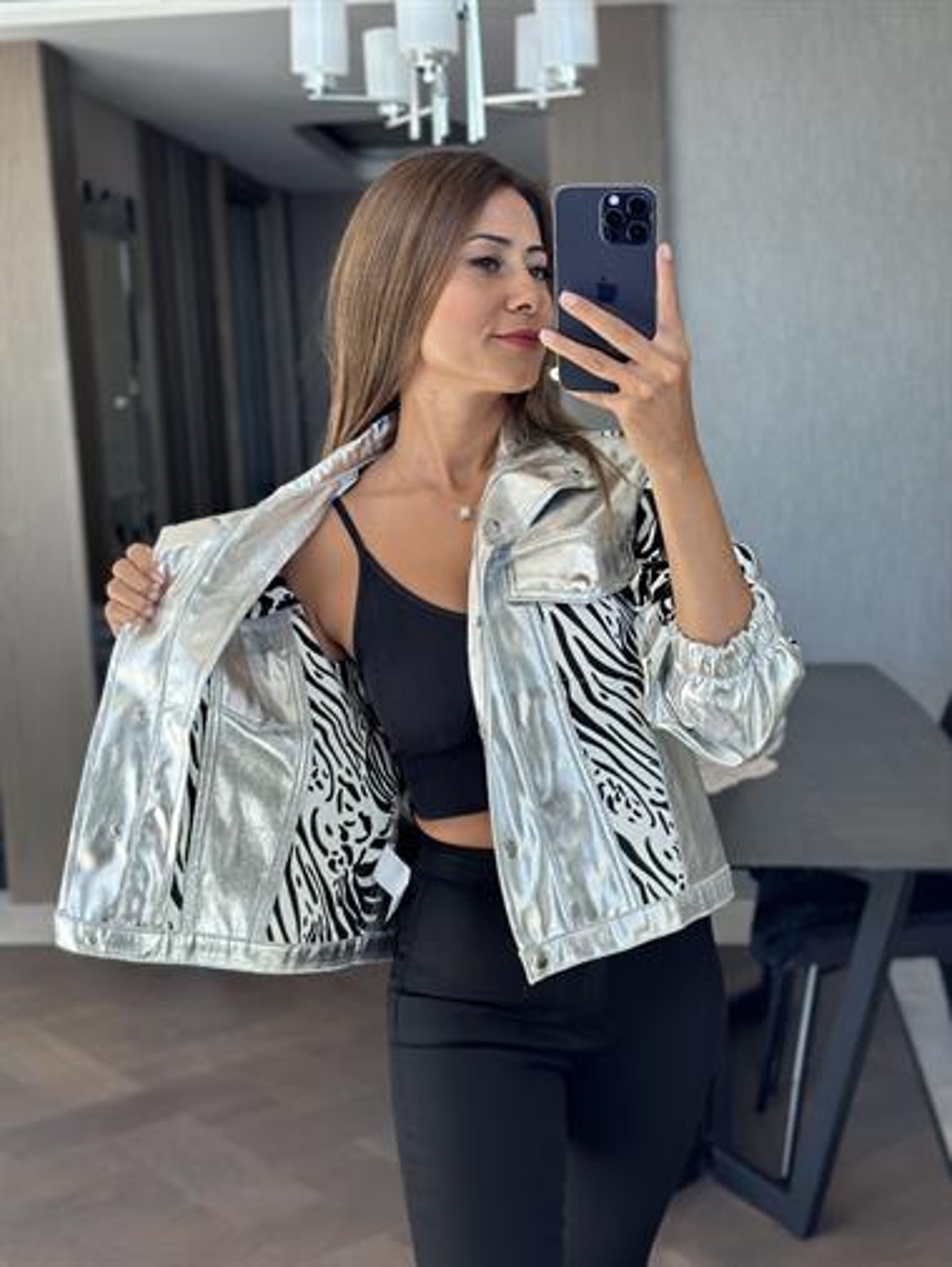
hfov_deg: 30.3
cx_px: 476
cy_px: 634
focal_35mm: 48
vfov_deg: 39.6
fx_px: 1759
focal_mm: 6.86
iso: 125
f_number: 1.78
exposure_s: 1/172
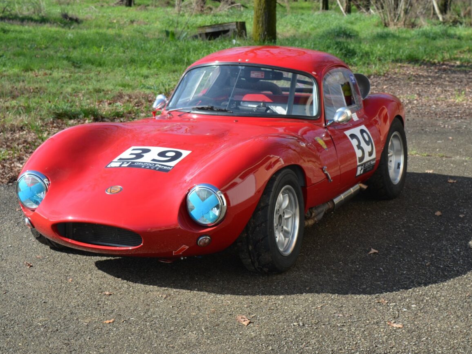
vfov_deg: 18.7
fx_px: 1077
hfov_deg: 24.7
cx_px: 237
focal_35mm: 79
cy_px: 178
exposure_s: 1/250
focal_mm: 48
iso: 140
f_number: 8
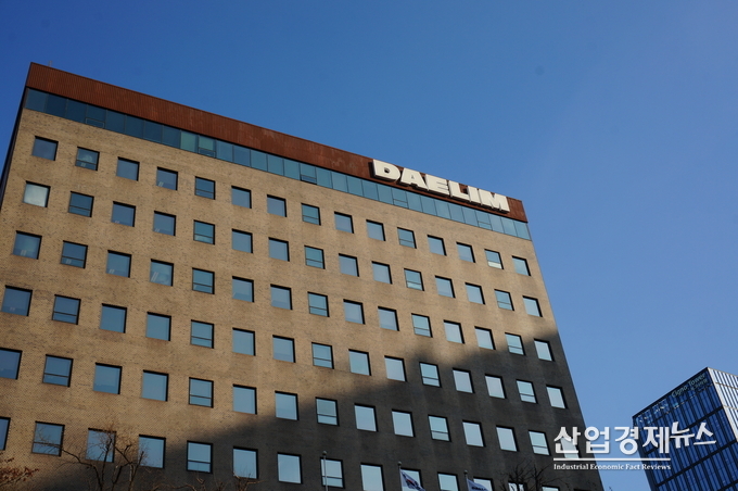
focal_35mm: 42
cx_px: 369
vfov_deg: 31.8
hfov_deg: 46.4
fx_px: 860
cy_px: 246
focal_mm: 28
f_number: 13
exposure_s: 1/100
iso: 100
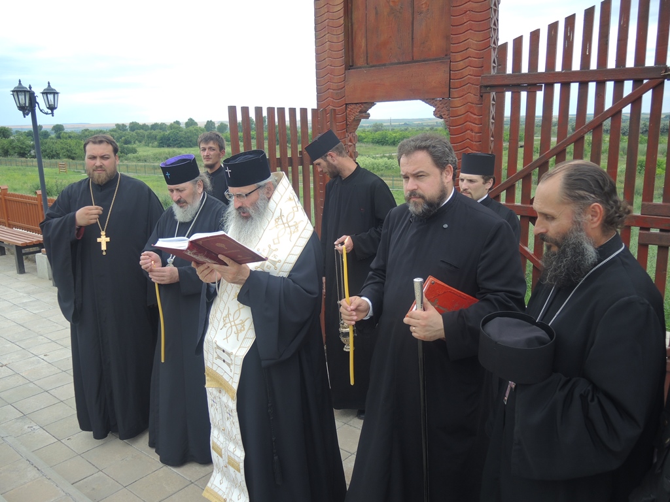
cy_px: 251
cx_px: 335
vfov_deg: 49.7
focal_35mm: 28
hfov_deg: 63.4
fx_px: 542
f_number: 2
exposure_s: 1/100
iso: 80
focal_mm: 6
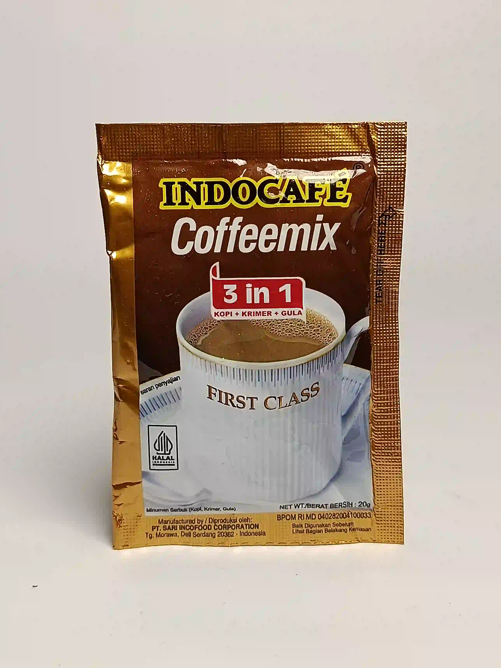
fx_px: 946
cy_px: 290
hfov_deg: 29.7
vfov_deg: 38.8
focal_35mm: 49
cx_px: 254
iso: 112
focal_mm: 5.24
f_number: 1.7
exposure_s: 1/100
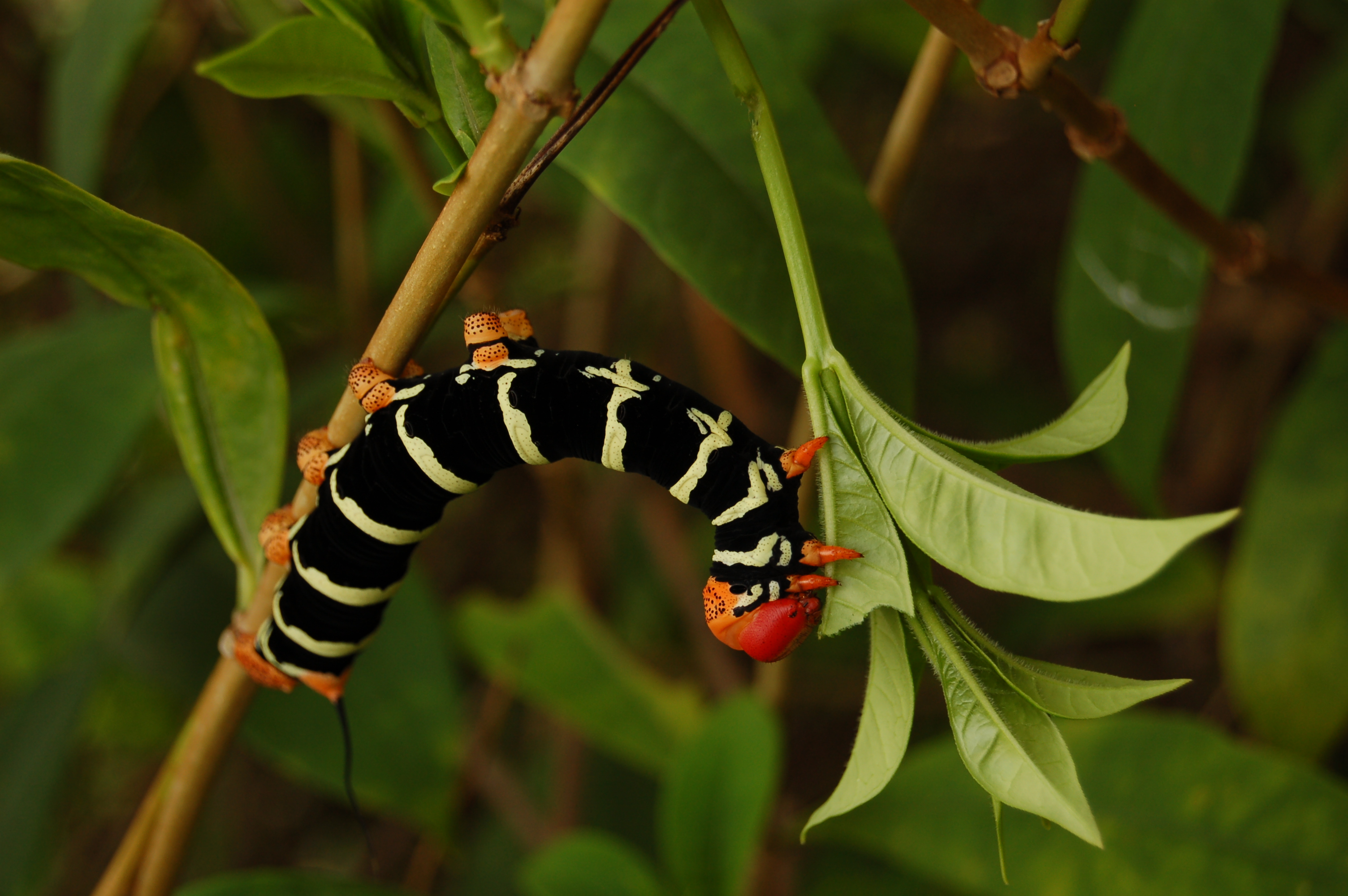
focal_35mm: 82
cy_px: 448
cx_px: 674
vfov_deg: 16.5
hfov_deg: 24.6
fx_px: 3086
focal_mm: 55
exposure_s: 1/160
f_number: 5.6
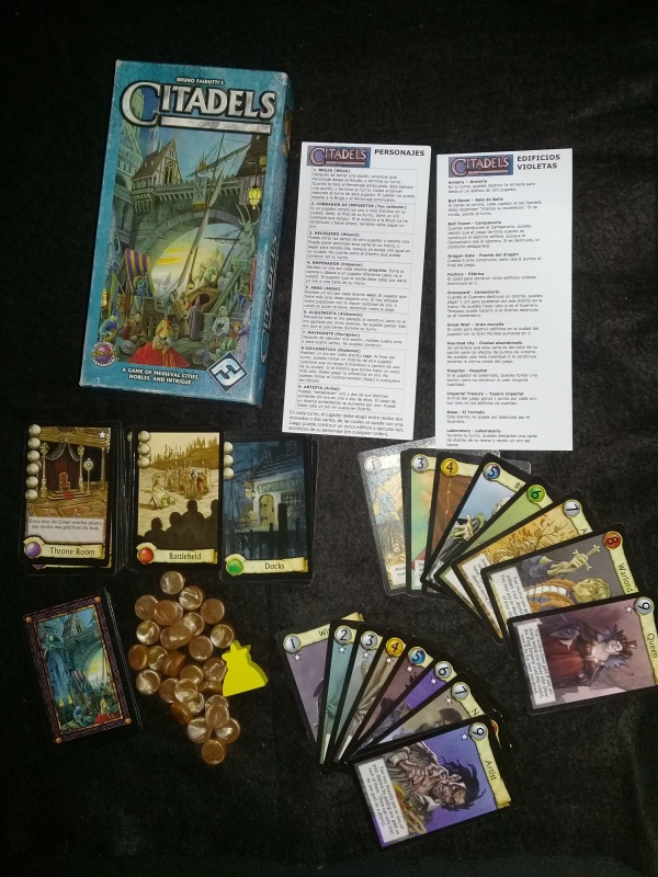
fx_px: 786
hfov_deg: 45.4
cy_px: 438
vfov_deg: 58.4
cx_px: 329
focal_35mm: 31
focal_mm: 3.3
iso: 100
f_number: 2.2
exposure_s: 1/33
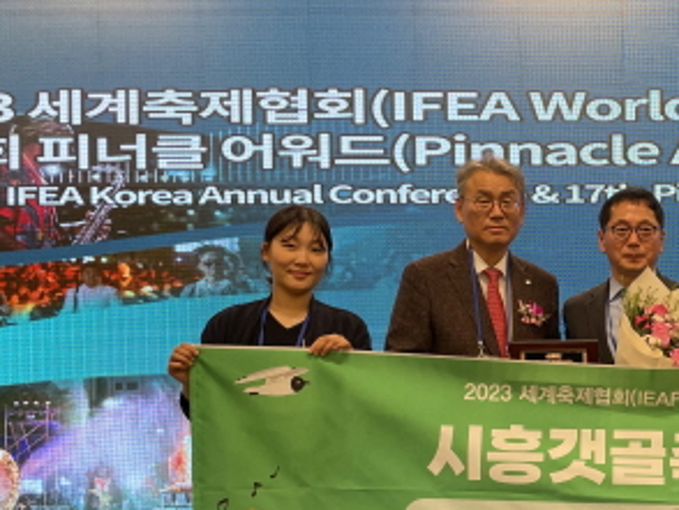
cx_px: 635
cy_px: 360
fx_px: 1040
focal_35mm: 53
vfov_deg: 27.3
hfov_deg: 33.8
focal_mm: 4.2
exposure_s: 1/120
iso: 125
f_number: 1.6
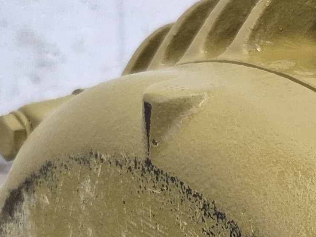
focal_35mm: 125
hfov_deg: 15.6
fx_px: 1141
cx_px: 259
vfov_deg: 11.1
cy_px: 428
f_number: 1.8
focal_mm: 5.4
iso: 640
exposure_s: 1/120
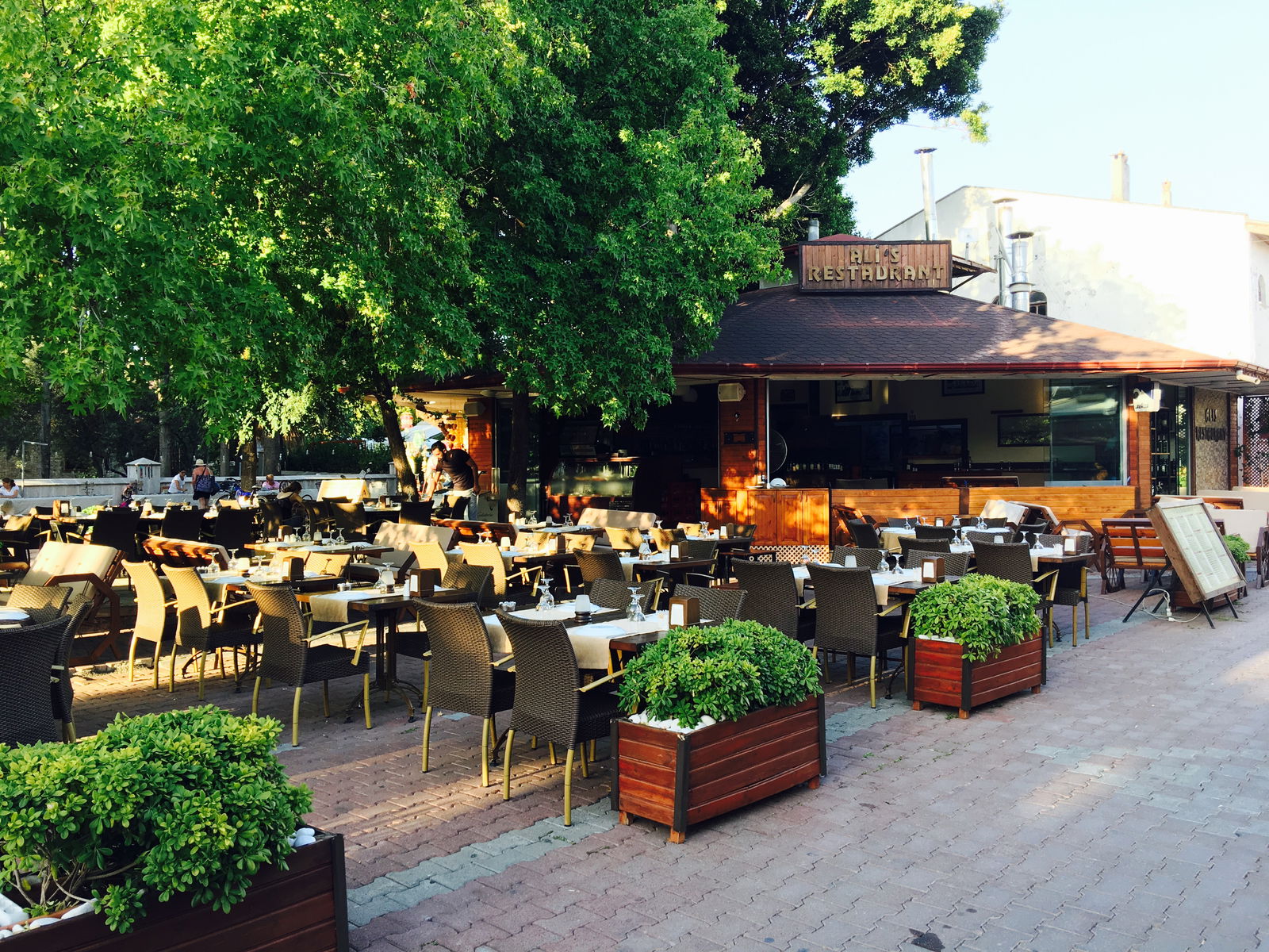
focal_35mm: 29
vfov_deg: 48.2
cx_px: 634
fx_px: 1063
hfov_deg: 61.7
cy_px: 476
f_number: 2.2
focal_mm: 4.15
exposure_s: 1/100
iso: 25
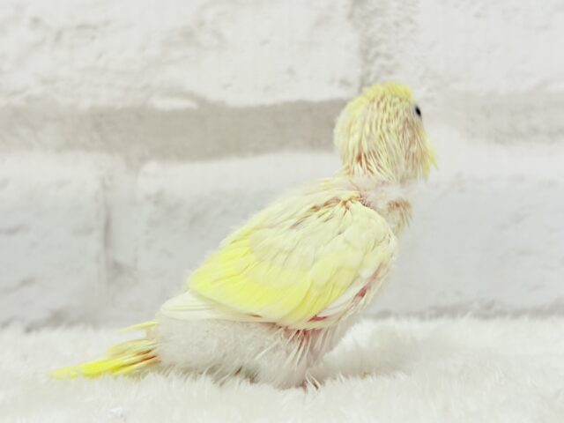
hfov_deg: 36.8
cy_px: 212
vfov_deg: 28.0
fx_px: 847
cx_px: 282
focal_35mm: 52
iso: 64
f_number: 1.6
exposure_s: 1/100
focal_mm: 5.96
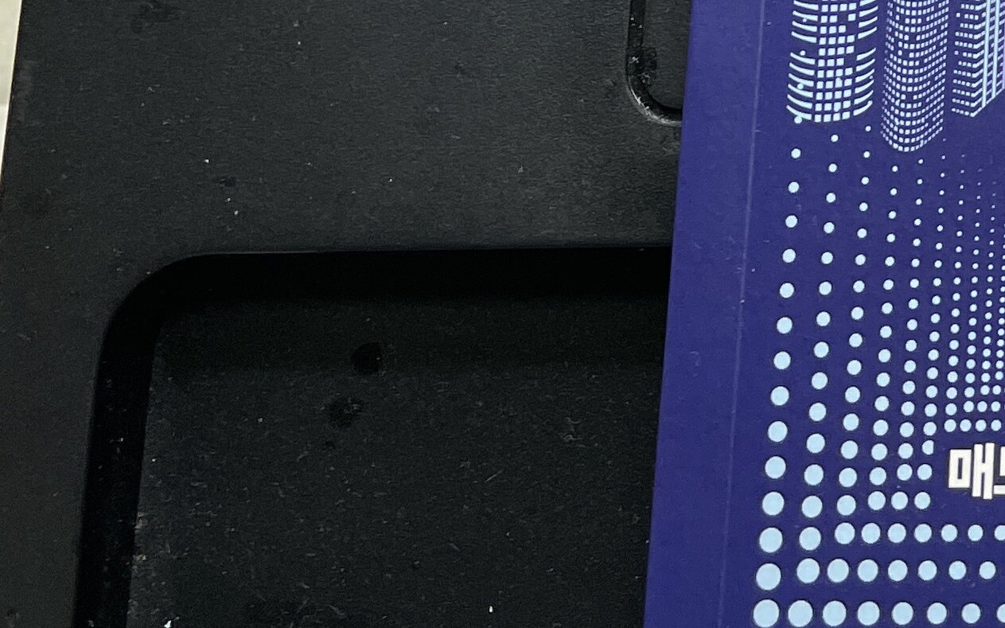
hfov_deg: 20.6
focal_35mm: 88
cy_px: -399
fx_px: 2410
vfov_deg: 13.7
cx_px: 1451
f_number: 1.6
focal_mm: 4.2
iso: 50
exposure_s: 1/112
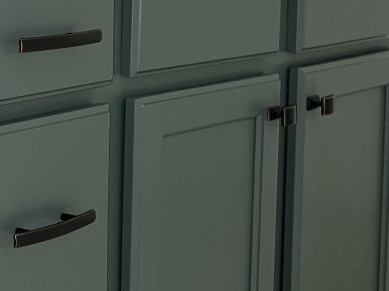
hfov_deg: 18.0
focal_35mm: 94
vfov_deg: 15.3
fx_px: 1056
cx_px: -238
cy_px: -26
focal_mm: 5.7
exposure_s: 1/29
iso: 50
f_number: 1.5
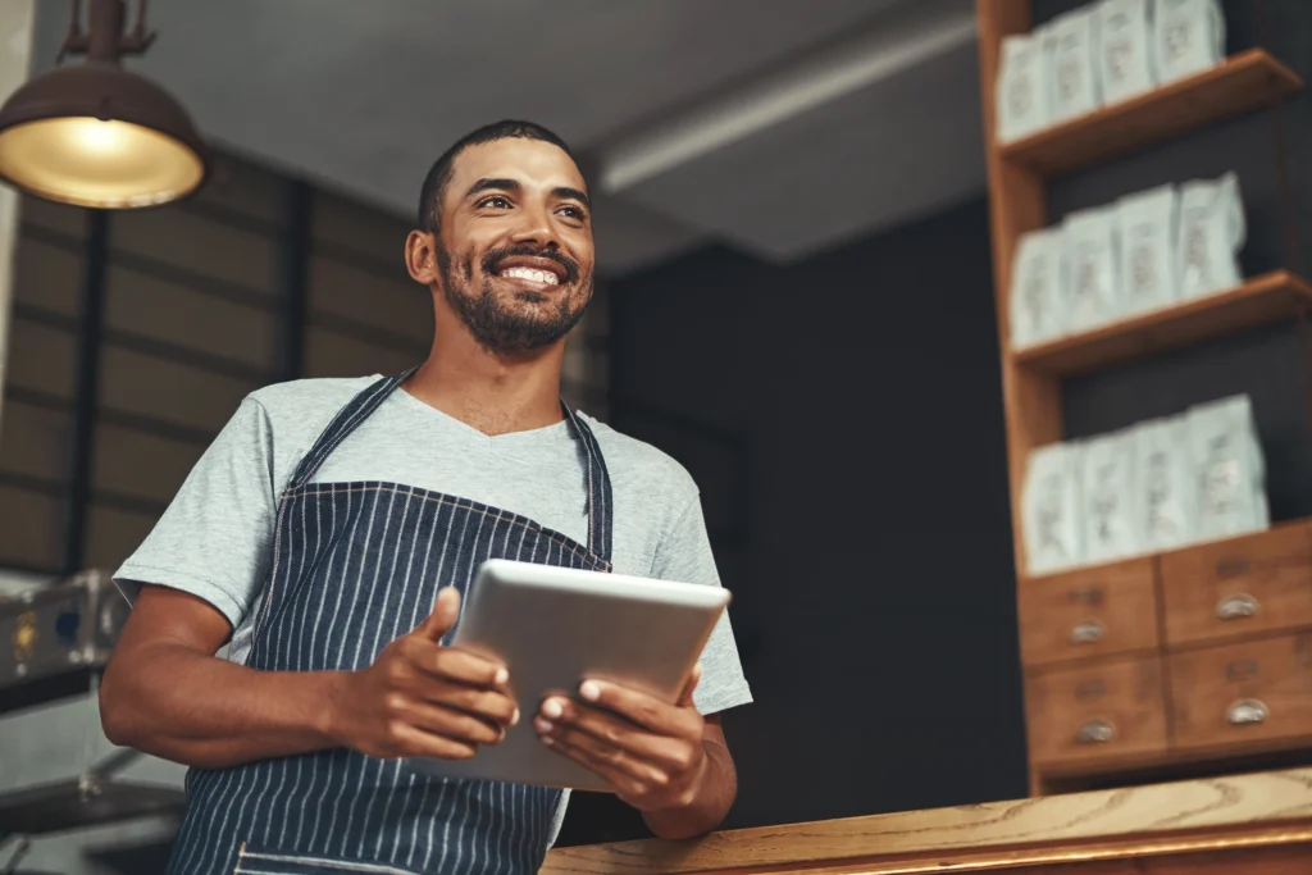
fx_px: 1822
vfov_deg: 27.0
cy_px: 438
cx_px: 656
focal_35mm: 50
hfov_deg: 39.6
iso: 160
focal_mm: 50
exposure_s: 1/160
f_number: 2
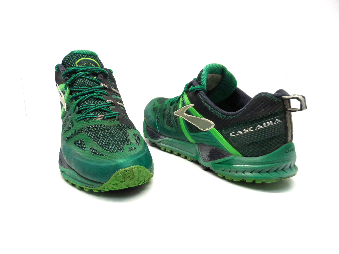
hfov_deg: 71.6
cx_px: 170
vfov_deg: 56.8
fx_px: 235
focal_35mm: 24
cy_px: 127
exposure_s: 1/60
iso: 80
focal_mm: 4
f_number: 3.2
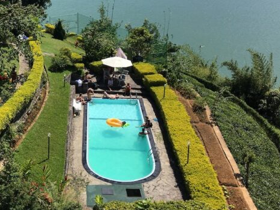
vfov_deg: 25.6
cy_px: 16
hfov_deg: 33.6
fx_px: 445
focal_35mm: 55
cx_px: 43
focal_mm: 4.15
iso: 25
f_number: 2.2
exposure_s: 1/1748
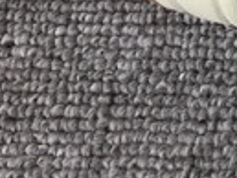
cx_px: 740
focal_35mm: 216
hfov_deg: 7.8
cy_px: -425
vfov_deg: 6.2
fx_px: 1480
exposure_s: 1/232
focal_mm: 3.3
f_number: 2.4
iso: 25
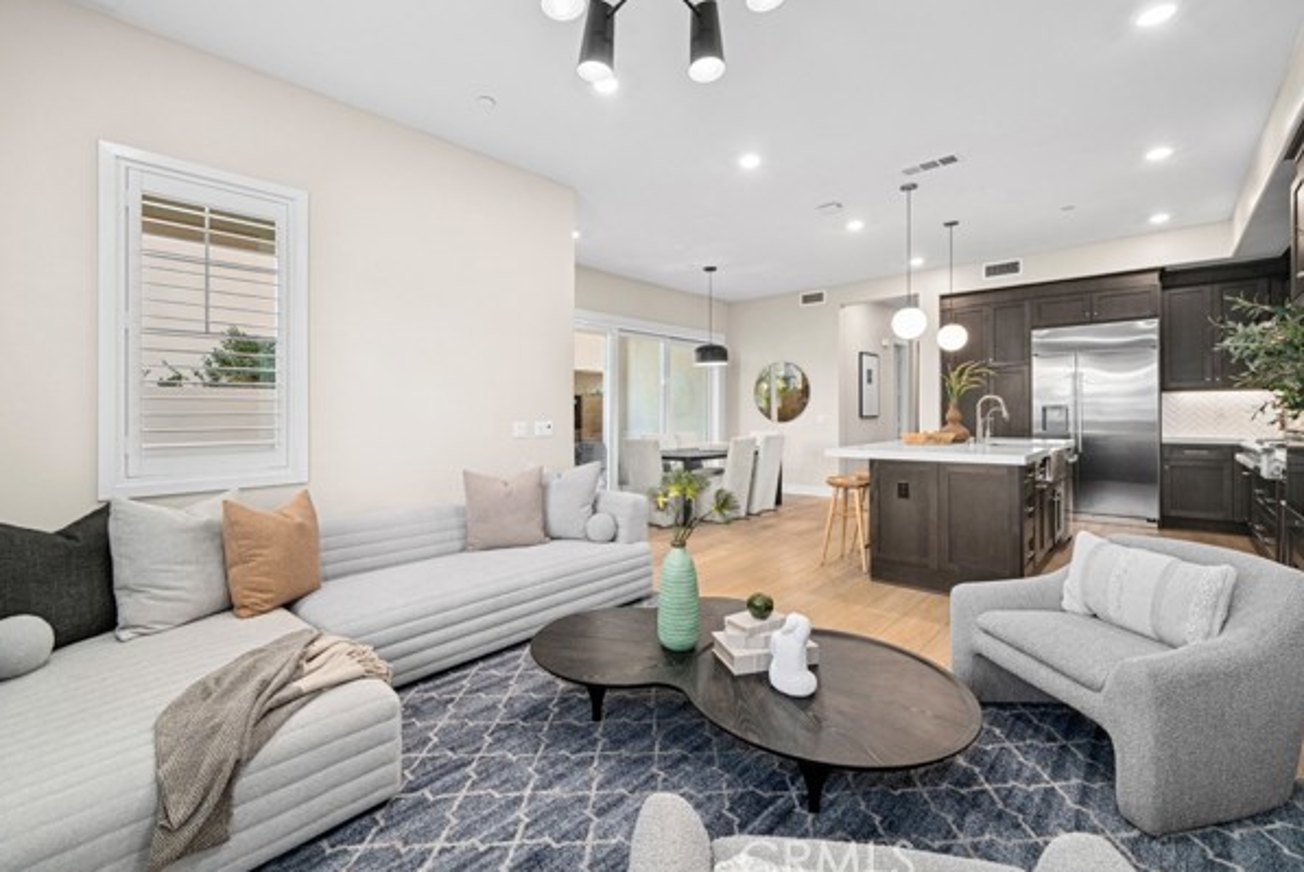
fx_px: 544
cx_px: 640
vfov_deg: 77.4
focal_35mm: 15
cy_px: 425
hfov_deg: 100.3
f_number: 8
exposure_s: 1/6
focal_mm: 14
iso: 200
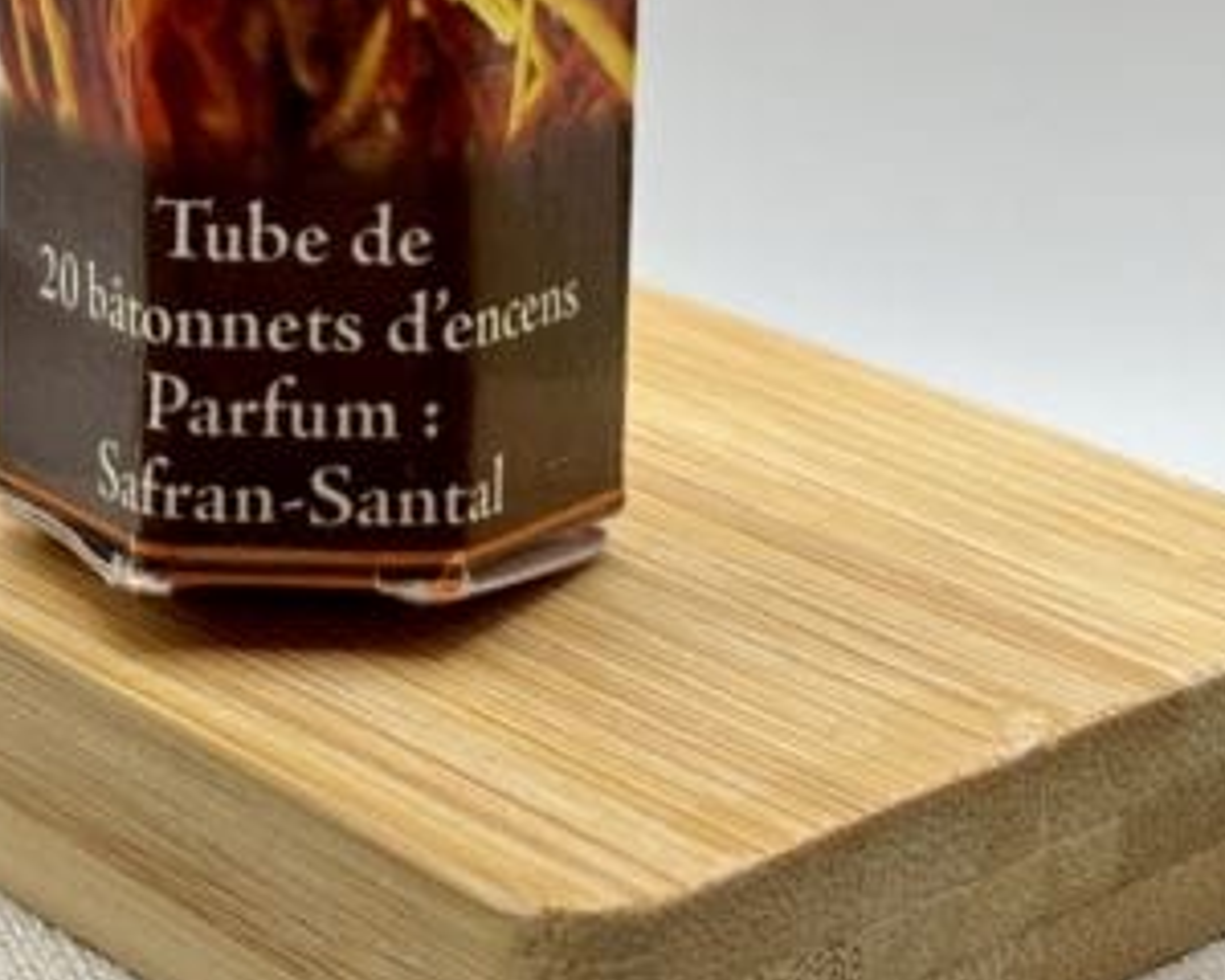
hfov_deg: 16.9
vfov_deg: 13.3
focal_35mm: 113
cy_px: -174
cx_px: 314
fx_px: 4097
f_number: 1.6
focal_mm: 5.96
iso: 32
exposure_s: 1/274
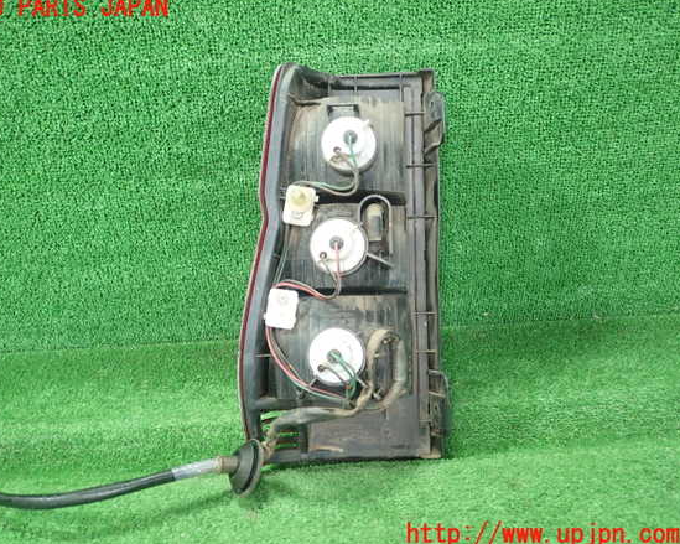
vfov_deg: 45.8
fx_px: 644
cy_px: 271
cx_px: 315
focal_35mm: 32
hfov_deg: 55.6
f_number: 2.3
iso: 640
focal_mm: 5.5
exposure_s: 1/125
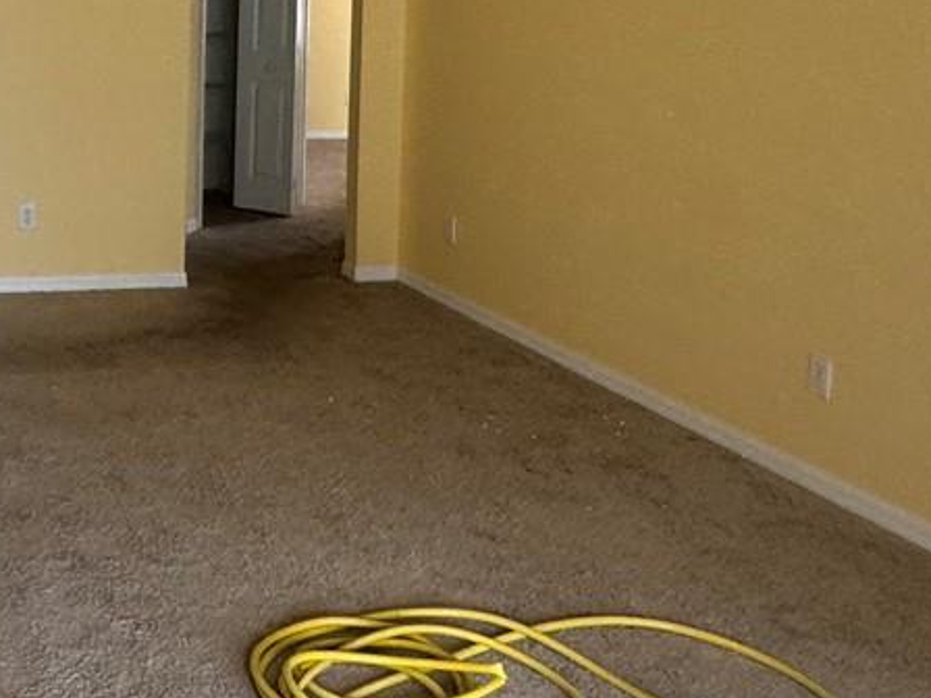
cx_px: -23
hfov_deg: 34.4
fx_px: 1345
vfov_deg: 27.5
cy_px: 6
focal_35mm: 50
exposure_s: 1/99
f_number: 2.2
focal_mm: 2.22
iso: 125
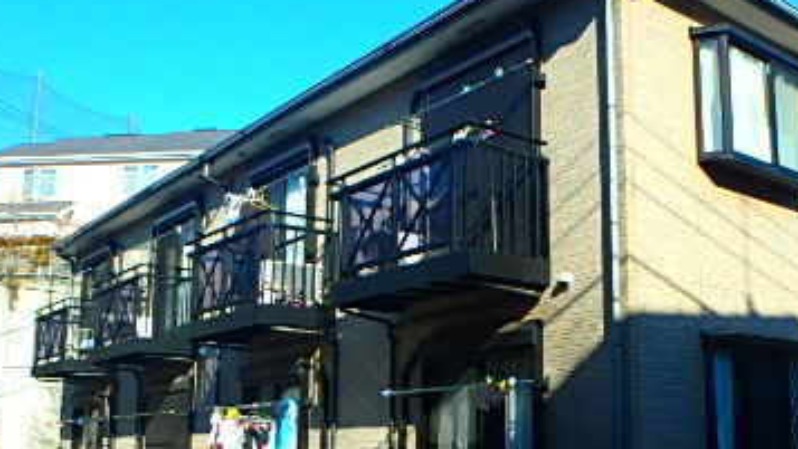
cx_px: 539
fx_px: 868
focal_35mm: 41
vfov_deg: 28.8
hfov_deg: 48.5
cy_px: 308
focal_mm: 3.7
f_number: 3.5
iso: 125
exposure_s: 1/640
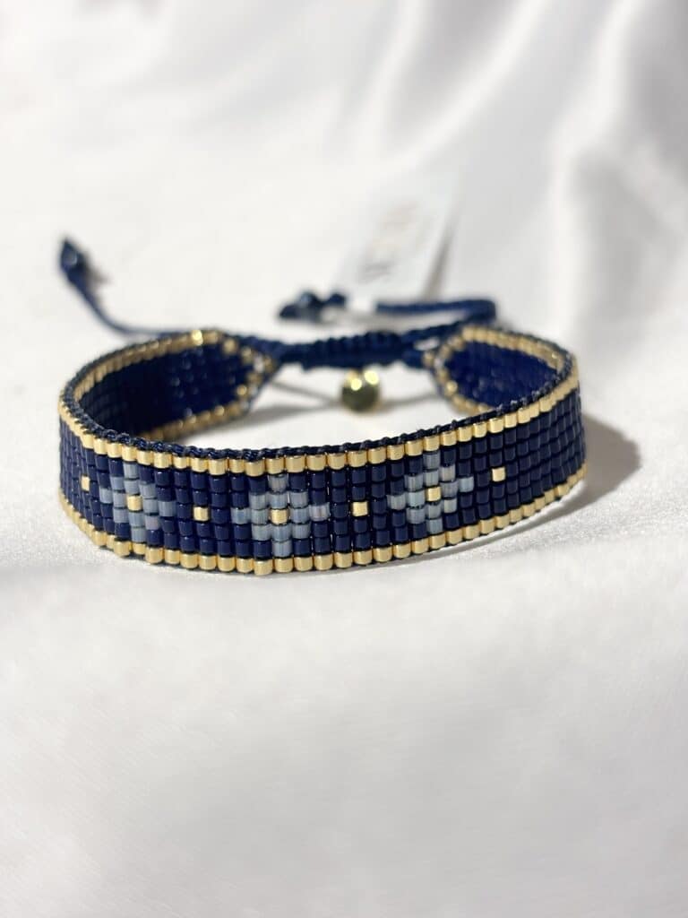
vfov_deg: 36.8
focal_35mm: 52
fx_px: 1378
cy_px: 459
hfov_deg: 28.0
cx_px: 344
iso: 32
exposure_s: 1/273
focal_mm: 5.96
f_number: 1.6
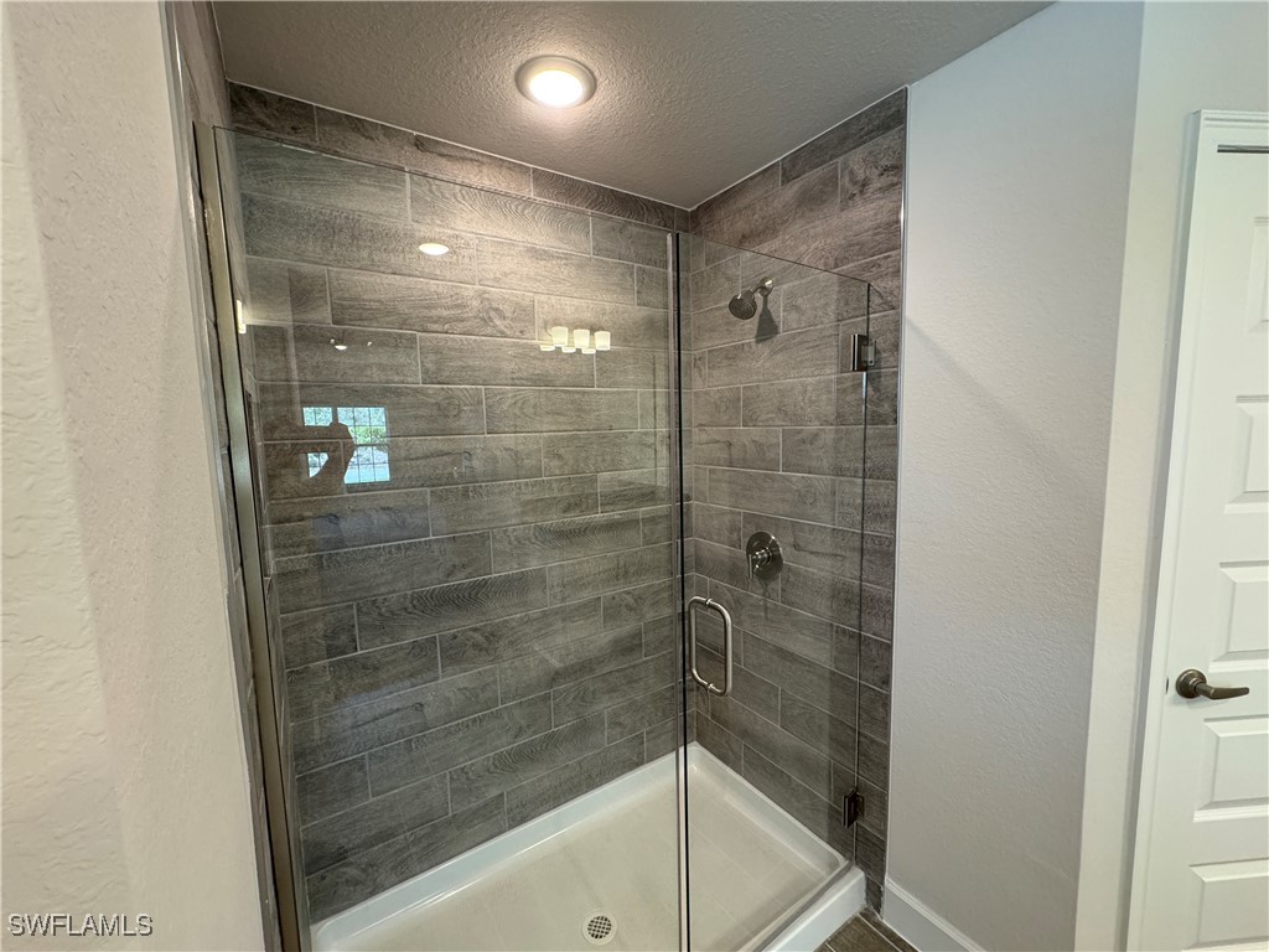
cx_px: 634
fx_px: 513
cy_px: 476
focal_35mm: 14
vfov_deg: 85.7
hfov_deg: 102.1
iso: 320
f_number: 2.2
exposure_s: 1/120
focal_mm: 2.22
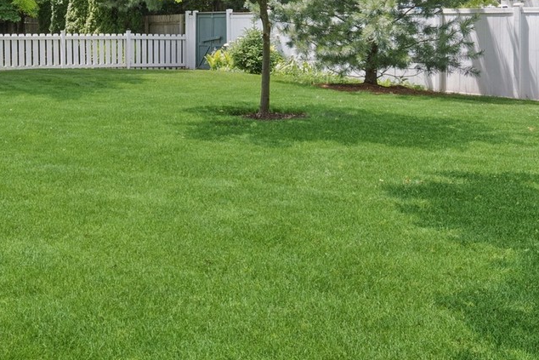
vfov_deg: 27.4
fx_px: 689
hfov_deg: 42.2
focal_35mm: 46
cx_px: 184
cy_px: -10
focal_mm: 12
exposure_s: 1/100
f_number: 8
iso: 200
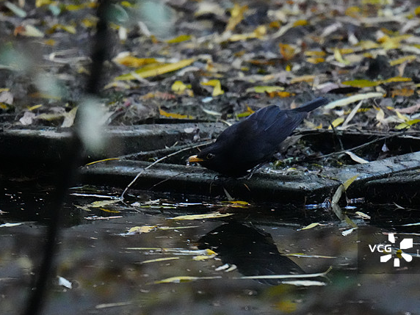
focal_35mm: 1140
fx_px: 13832
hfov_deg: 1.7
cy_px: 159
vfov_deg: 1.3
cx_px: 228
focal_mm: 565.8
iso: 12800
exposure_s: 1/1250
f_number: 6.3
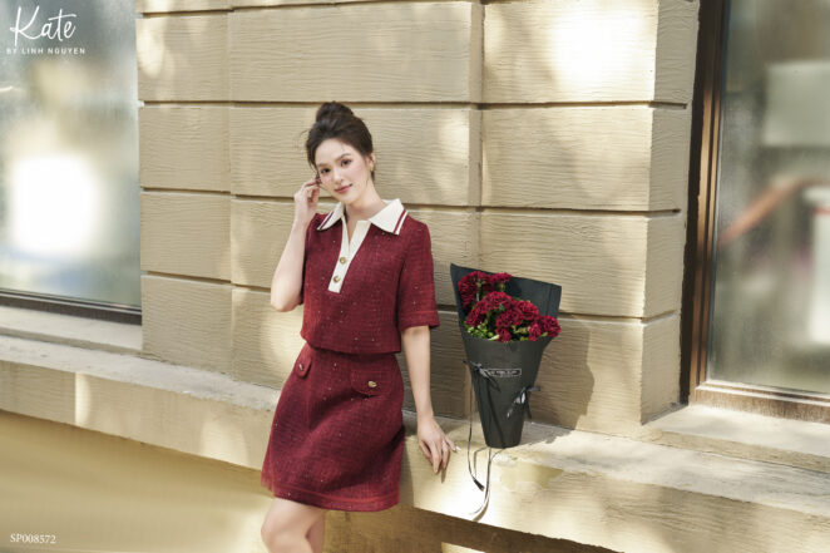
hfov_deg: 39.6
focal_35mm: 50
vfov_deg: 27.0
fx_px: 1152
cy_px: 276
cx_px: 415
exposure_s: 1/400
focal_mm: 50
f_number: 3.2
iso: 400
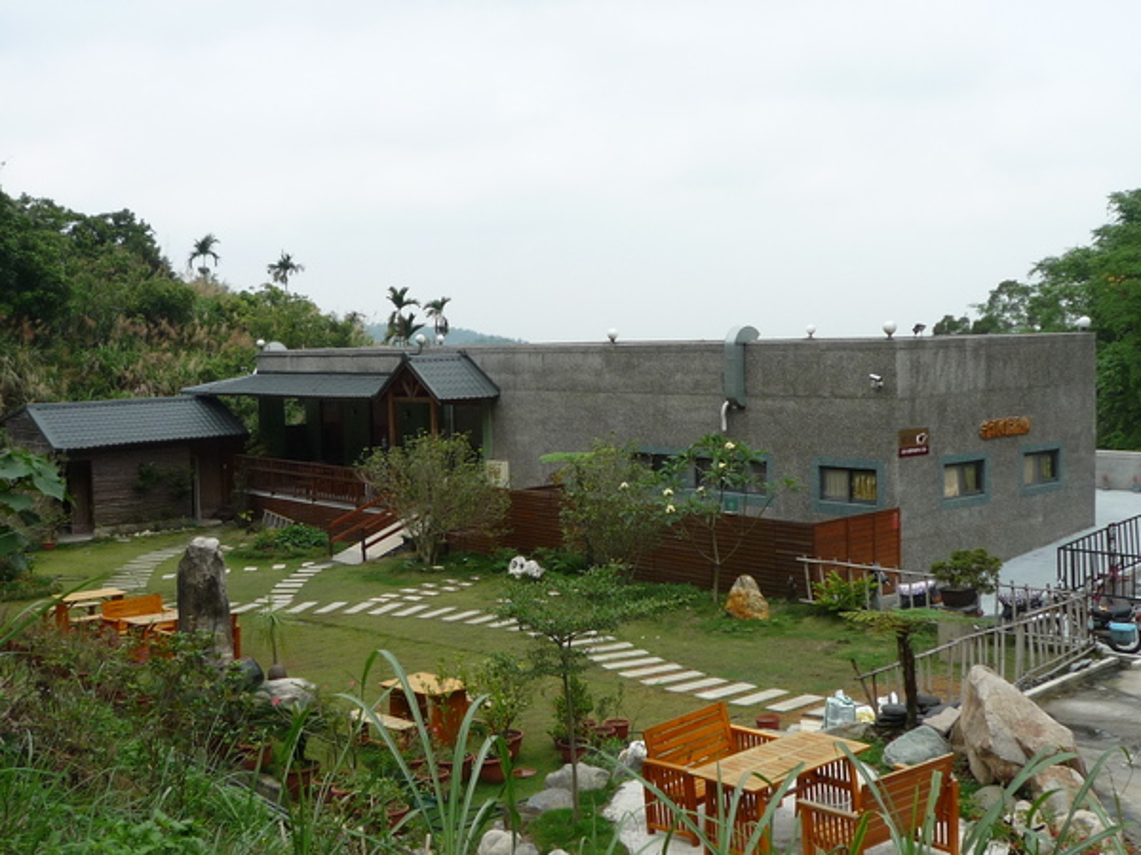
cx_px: 570
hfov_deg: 46.8
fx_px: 1318
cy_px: 428
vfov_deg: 36.0
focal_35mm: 40
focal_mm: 4.4
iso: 100
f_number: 3.5
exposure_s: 1/640
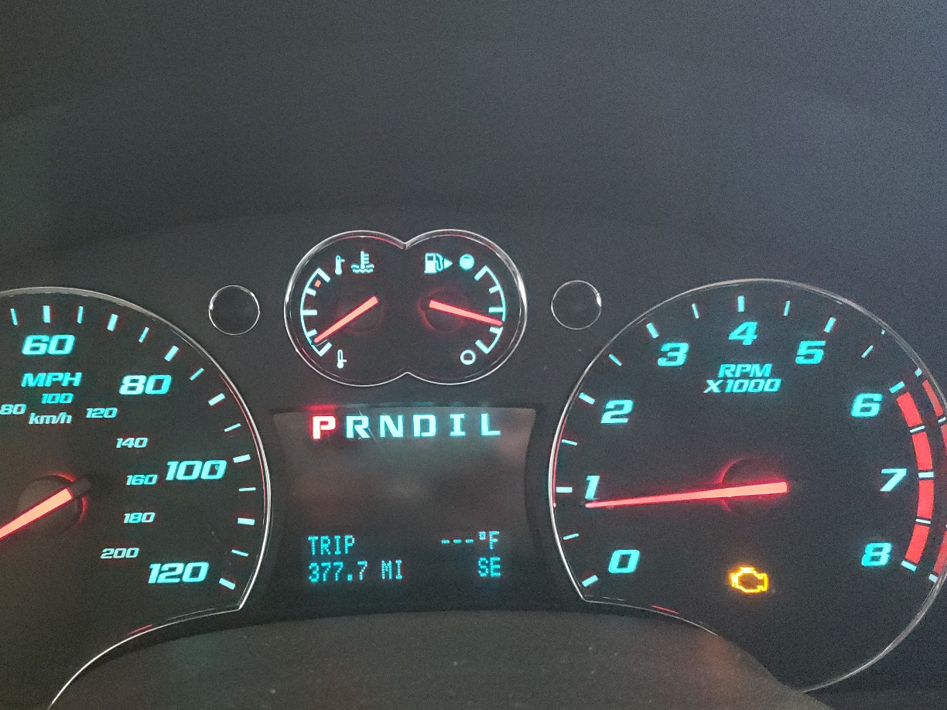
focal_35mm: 34
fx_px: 930
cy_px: 428
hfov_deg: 53.6
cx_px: 388
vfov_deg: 41.6
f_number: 1.5
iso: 1040
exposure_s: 1/24
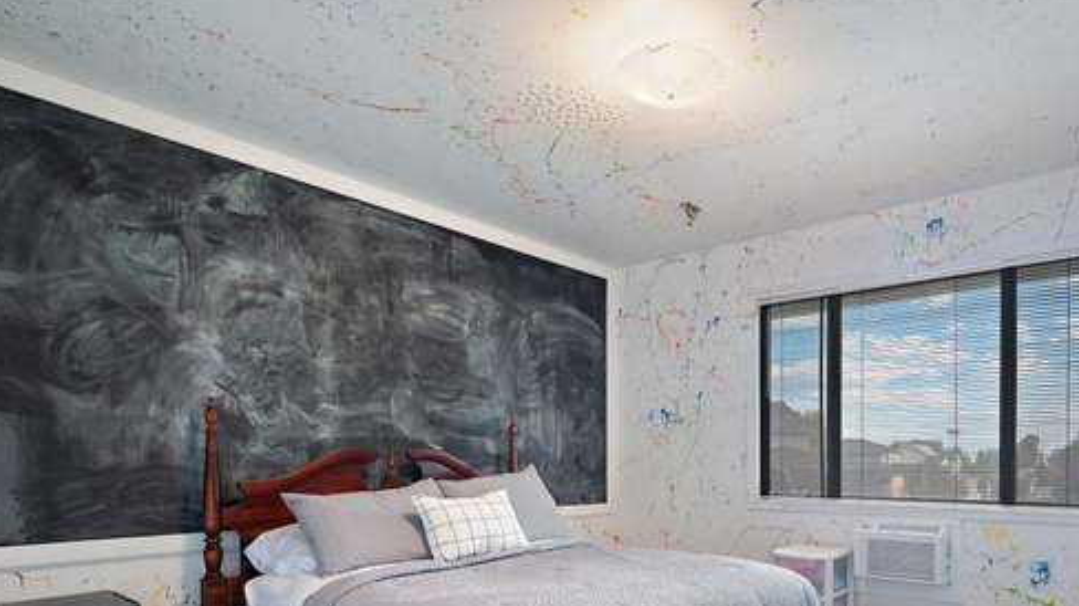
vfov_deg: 48.1
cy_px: 457
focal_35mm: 23
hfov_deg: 78.4
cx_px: 659
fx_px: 649
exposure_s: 1/4
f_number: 8
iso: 500
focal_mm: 16.5
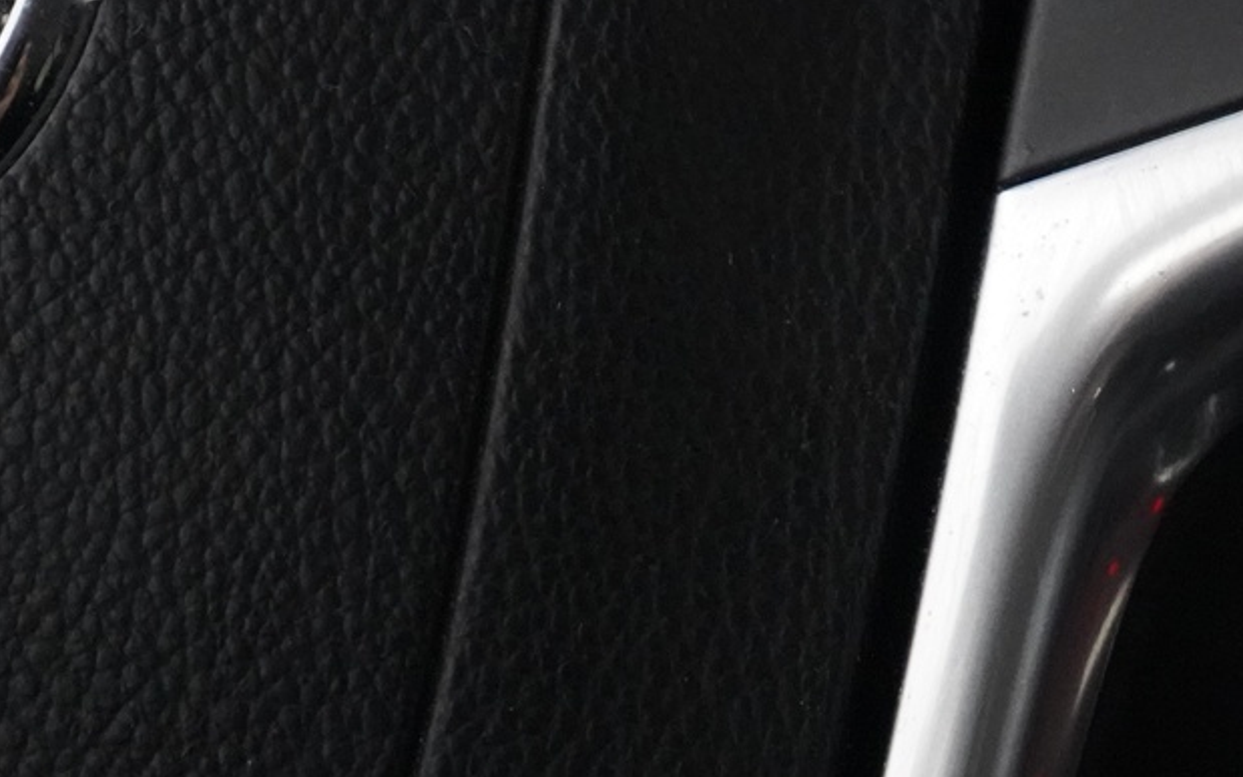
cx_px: 1378
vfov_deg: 7.8
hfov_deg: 12.3
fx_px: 5692
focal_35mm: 168
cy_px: -80
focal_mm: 63
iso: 12800
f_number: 5.6
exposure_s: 1/80
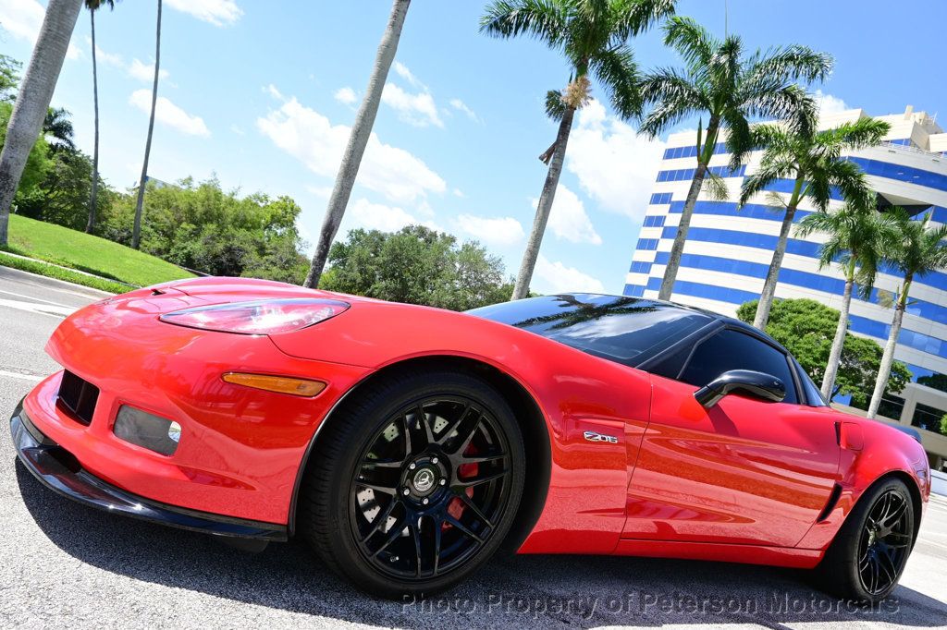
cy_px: 315
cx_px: 474
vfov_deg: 53.1
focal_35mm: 24
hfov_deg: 73.8
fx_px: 631
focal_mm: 16
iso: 100
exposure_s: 1/200
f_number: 7.1
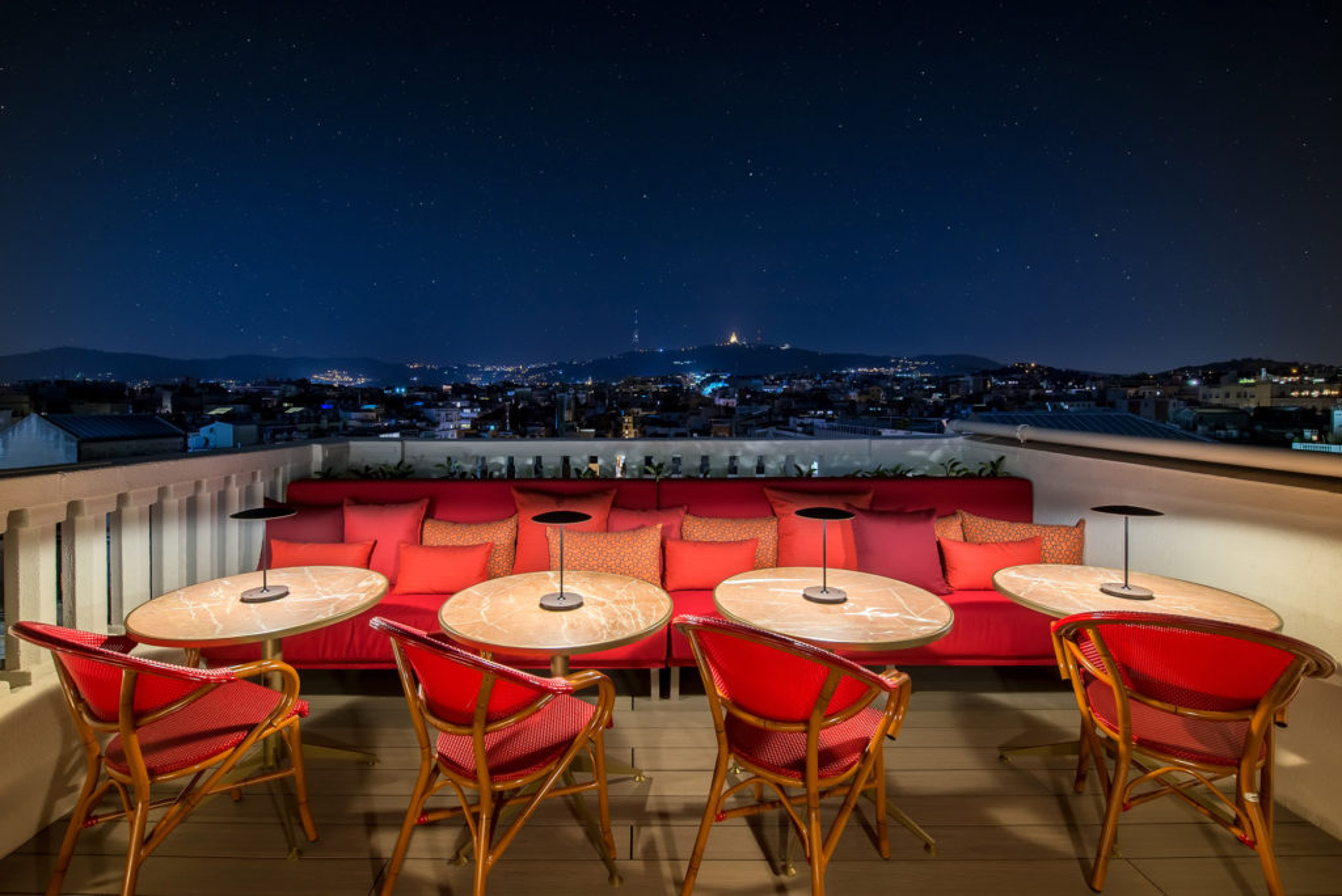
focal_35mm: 24
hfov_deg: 73.7
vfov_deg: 53.2
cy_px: 448
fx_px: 895
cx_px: 671
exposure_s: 1/50
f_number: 2.8
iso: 1600
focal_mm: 24
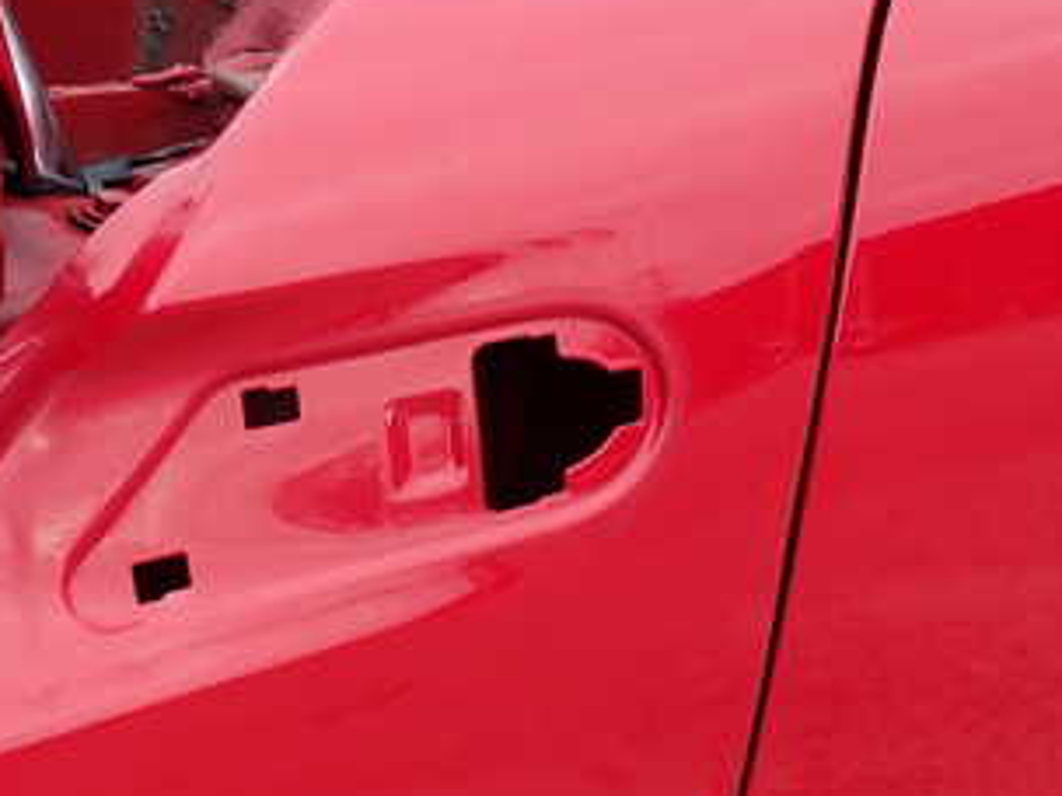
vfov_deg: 18.2
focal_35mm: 81
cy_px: 541
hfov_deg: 23.5
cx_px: 119
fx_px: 2485
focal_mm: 7.31
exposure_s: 1/125
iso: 100
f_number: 4
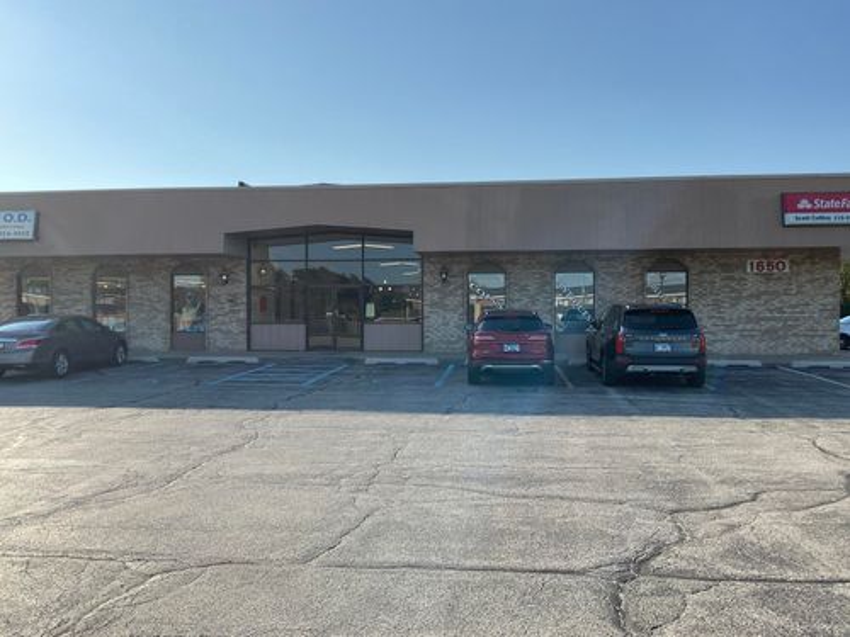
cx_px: 425
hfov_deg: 61.7
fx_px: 712
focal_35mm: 29
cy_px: 318
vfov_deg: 48.2
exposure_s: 1/1912
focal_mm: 3
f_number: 1.8
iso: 16
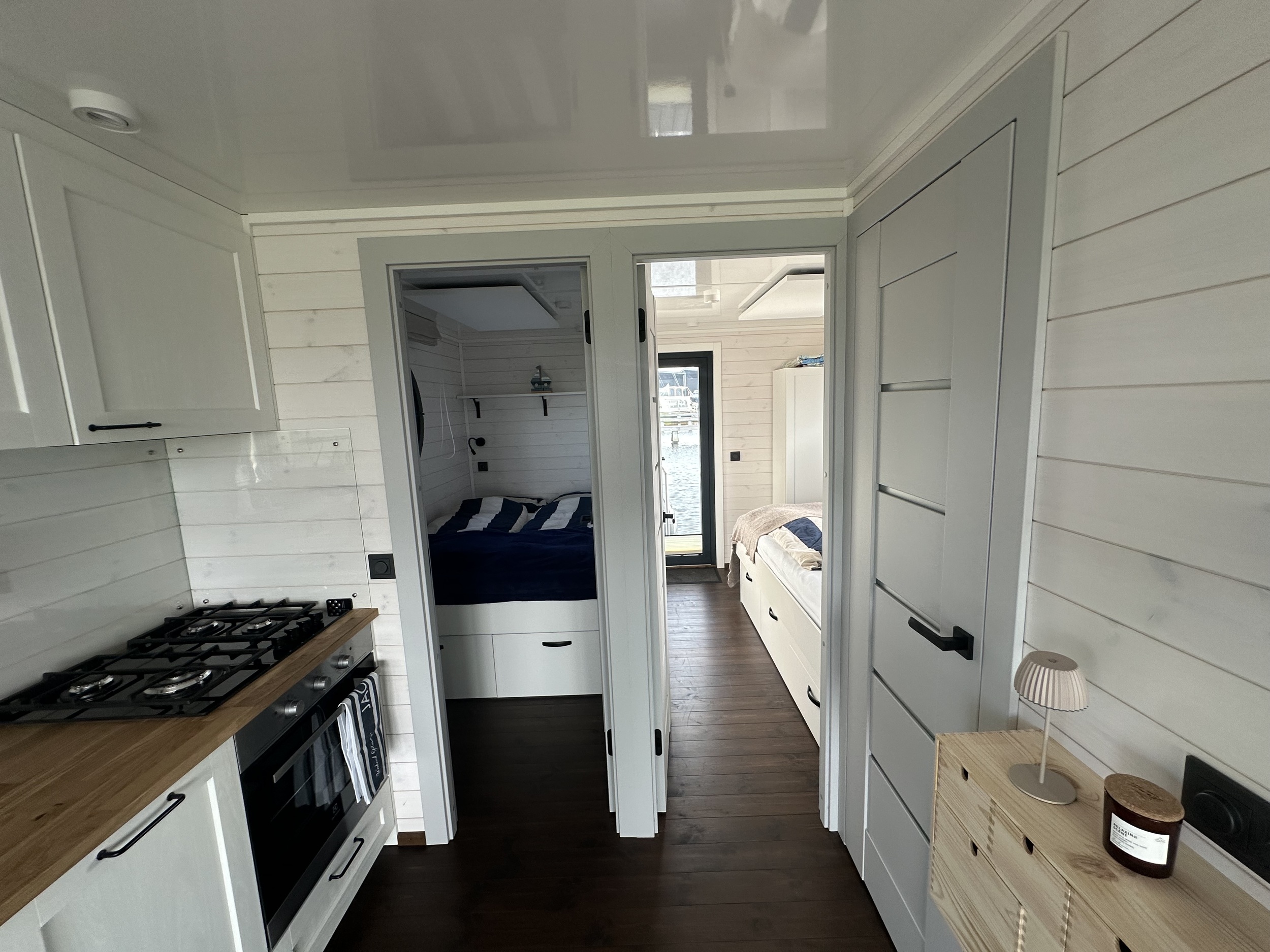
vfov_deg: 85.7
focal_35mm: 14
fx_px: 514
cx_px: 635
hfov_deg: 102.1
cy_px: 476
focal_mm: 2.22
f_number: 2.2
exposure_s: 1/99
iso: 100
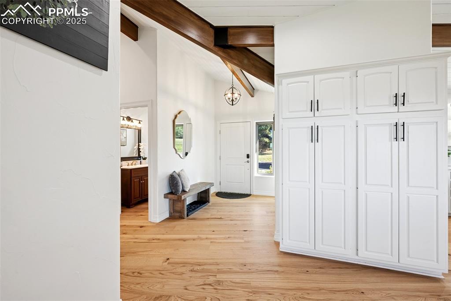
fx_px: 188
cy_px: 150
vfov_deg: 77.3
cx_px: 226
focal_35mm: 15
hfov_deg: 100.4
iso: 100
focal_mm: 15
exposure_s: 1/1.25
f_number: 11
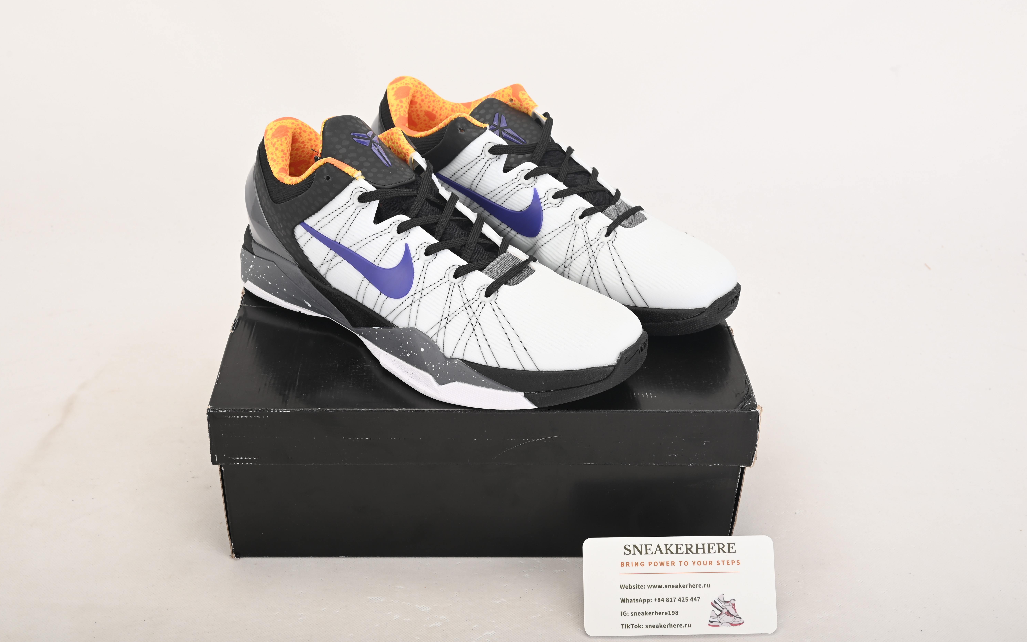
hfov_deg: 48.2
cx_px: 512
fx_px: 1148
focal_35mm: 41
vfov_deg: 31.2
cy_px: 335
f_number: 11
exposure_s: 1/200
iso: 100
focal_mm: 40
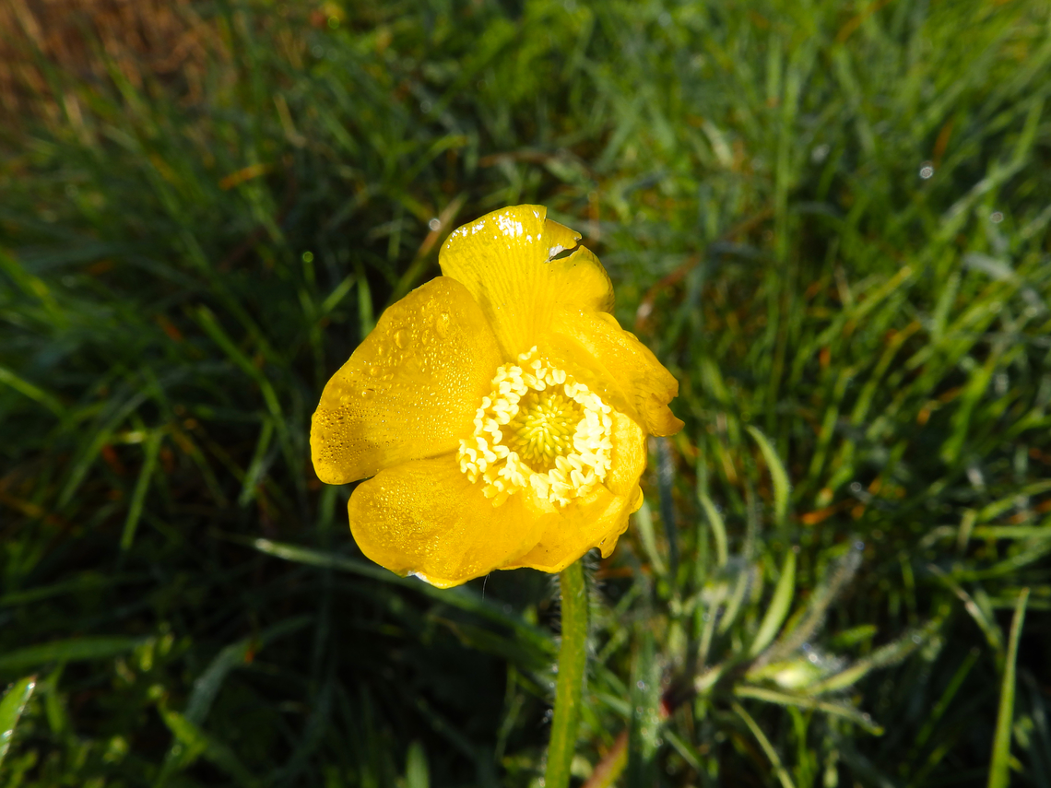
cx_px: 526
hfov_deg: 56.8
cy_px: 394
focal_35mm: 32
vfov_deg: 44.2
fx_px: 972
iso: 80
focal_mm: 5.7
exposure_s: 1/320
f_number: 4.5
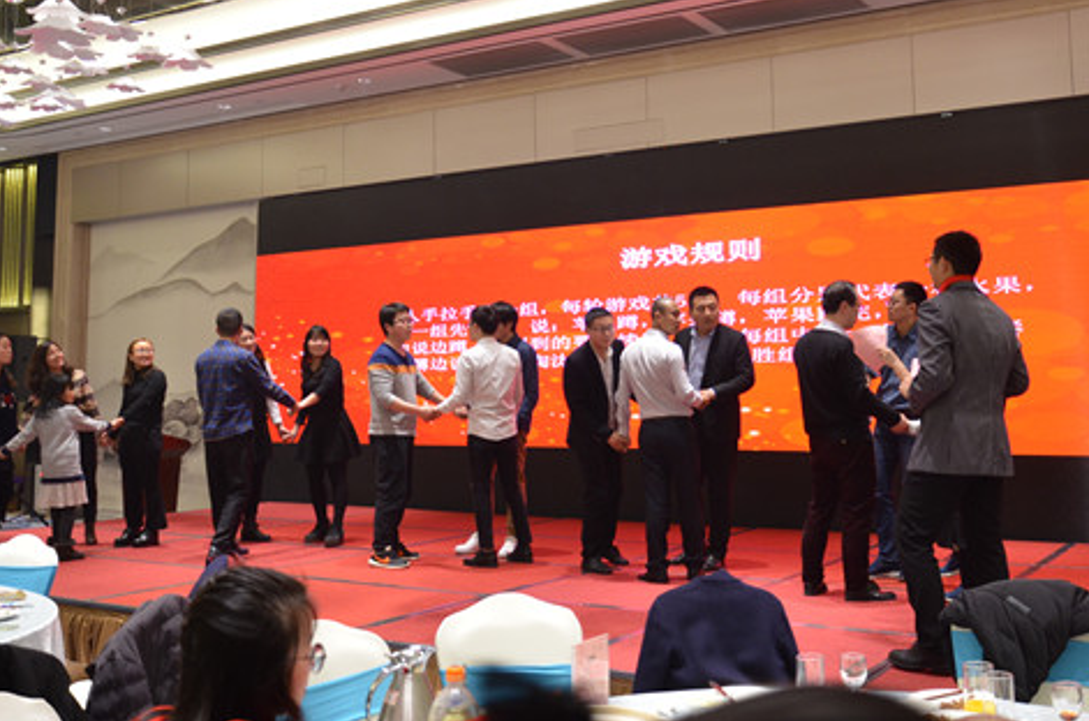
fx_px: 1177
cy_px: 245
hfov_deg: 49.5
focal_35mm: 39
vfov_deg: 33.8
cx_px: 617
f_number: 4
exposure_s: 1/60
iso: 640
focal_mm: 18
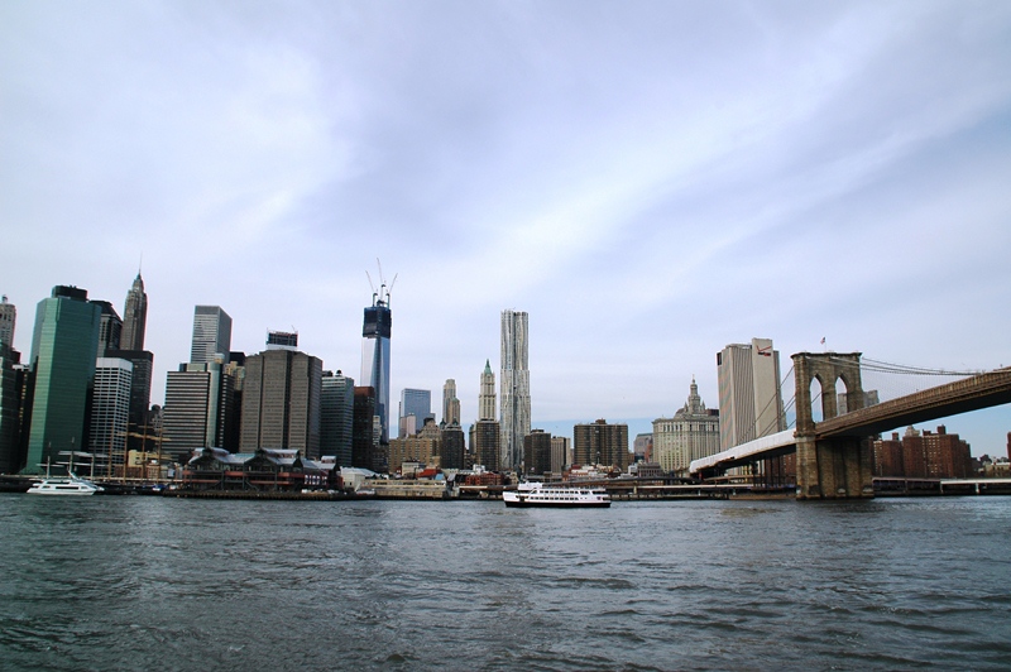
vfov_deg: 47.9
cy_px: 336
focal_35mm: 27
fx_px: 758
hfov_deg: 67.4
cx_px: 506
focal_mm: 18
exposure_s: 1/320
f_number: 10
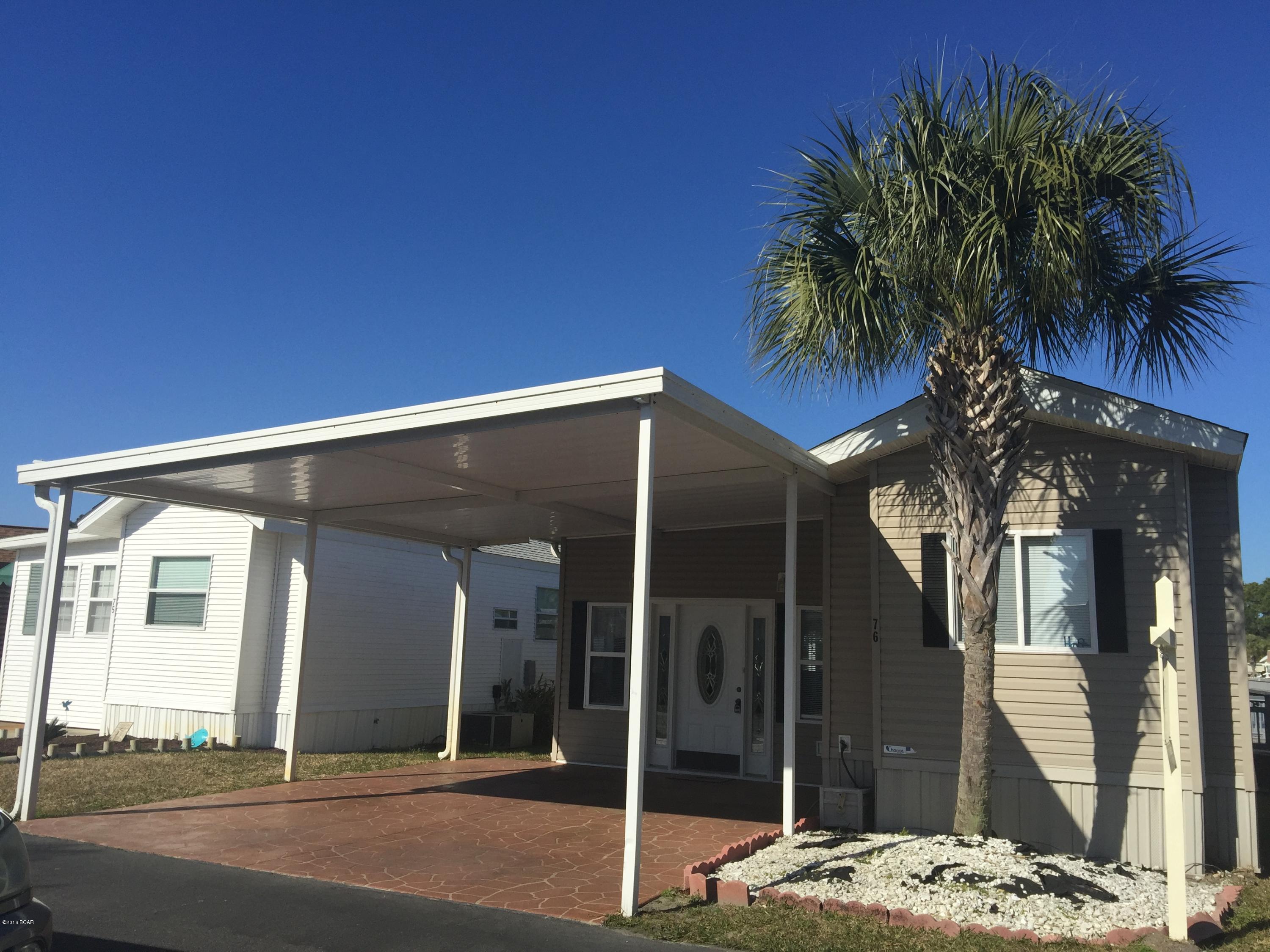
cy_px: 476
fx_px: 1064
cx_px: 635
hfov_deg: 61.7
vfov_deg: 48.2
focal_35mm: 29
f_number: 2.2
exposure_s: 1/3049
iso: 32
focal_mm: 4.15
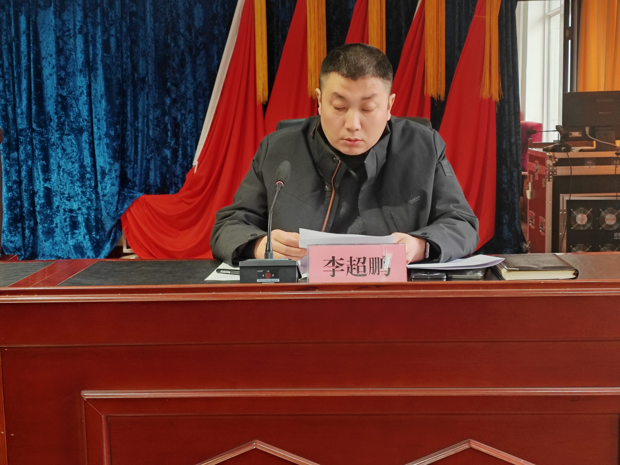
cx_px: 310
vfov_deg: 27.0
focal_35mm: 54
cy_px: 232
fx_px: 967
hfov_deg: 35.5
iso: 320
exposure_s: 1/100
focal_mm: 6.14
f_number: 1.8
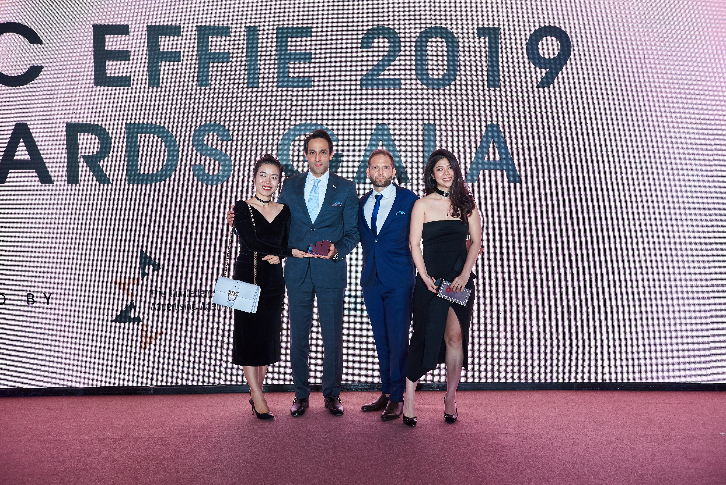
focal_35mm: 38
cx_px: 363
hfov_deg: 50.7
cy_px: 242
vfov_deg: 35.1
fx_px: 767
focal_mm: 38
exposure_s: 1/160
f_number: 4
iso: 1000
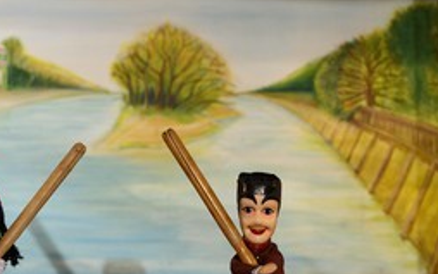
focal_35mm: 295
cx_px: 176
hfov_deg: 7.1
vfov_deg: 4.5
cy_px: 198
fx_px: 3523
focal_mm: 175
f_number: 5
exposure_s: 1/160
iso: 1600
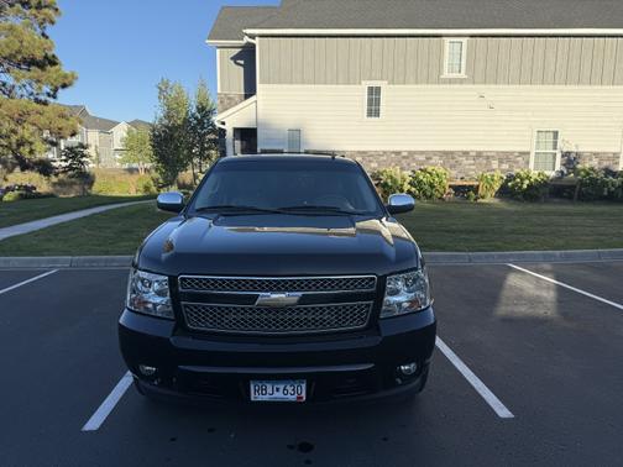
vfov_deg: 56.8
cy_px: 234
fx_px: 432
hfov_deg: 71.6
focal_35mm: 24
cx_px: 312
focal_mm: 6.76
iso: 80
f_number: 1.78
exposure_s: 1/3021
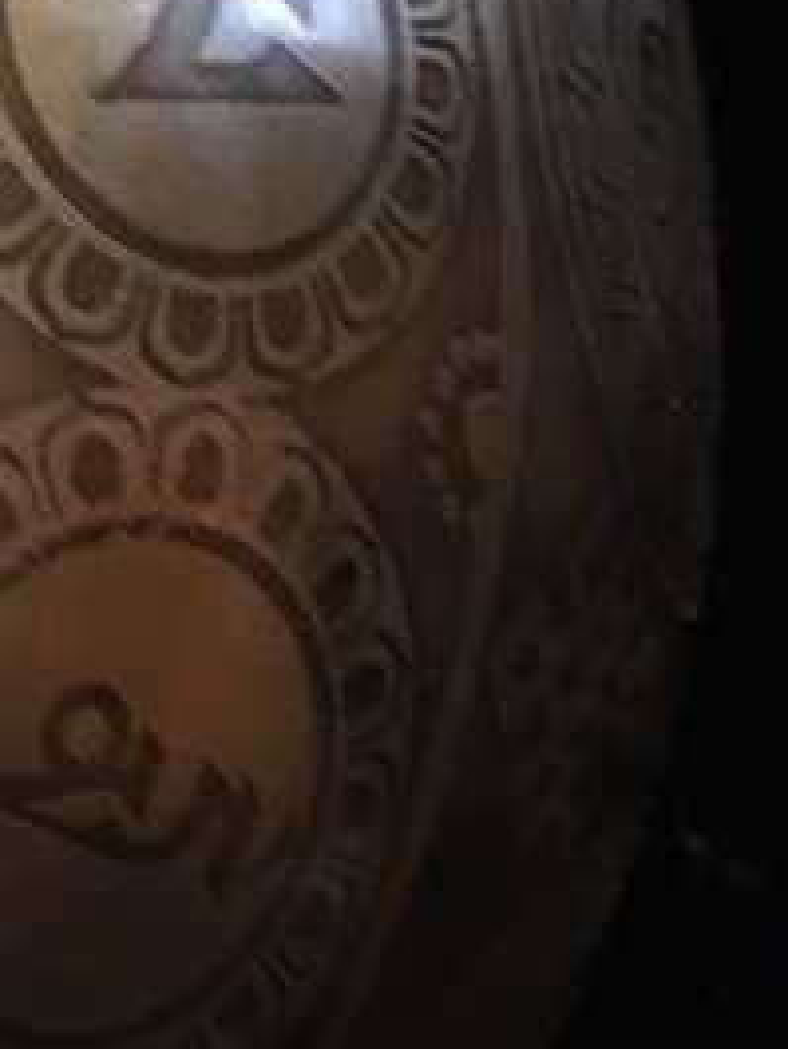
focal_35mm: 70
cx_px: -63
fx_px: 2123
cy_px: 36
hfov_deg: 20.1
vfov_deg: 26.5
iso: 400
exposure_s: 1/17
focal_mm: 4.15
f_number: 2.2
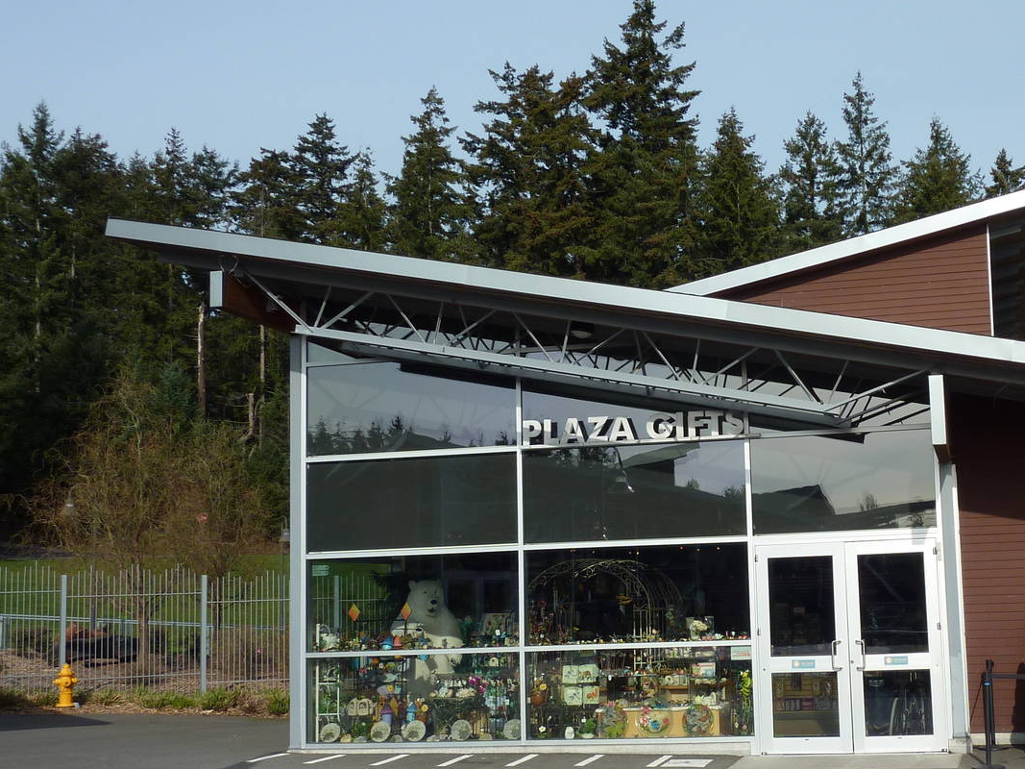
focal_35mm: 45
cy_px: 439
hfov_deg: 41.0
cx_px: 755
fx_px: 1332
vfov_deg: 32.1
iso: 80
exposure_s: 1/640
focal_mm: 5
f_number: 4.5
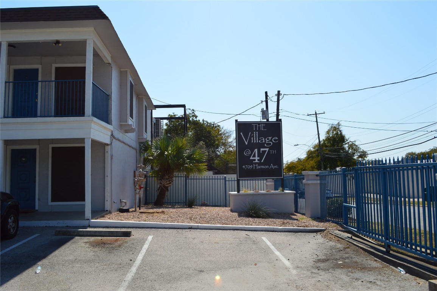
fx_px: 364
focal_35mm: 30
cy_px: 146
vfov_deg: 43.5
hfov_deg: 62.0
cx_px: 218
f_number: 11
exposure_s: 1/500
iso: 280
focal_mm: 20
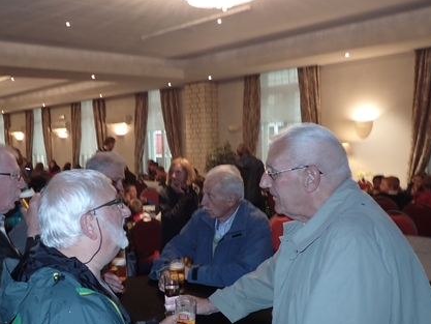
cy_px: 198
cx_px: 127
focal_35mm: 36
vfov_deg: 39.5
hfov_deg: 50.0
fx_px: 448
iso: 250
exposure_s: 1/30
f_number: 2
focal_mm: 4.5
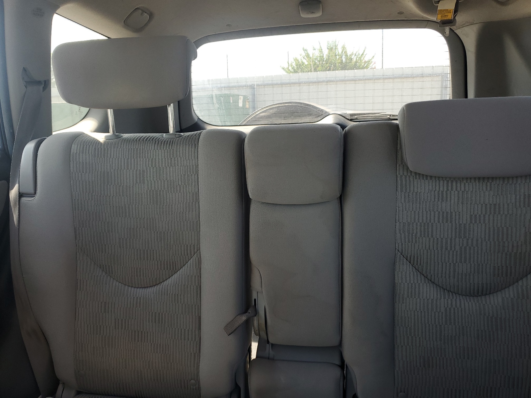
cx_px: 266
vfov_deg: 53.1
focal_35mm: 26
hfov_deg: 67.3
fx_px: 399
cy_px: 199
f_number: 1.5
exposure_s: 1/185
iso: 50
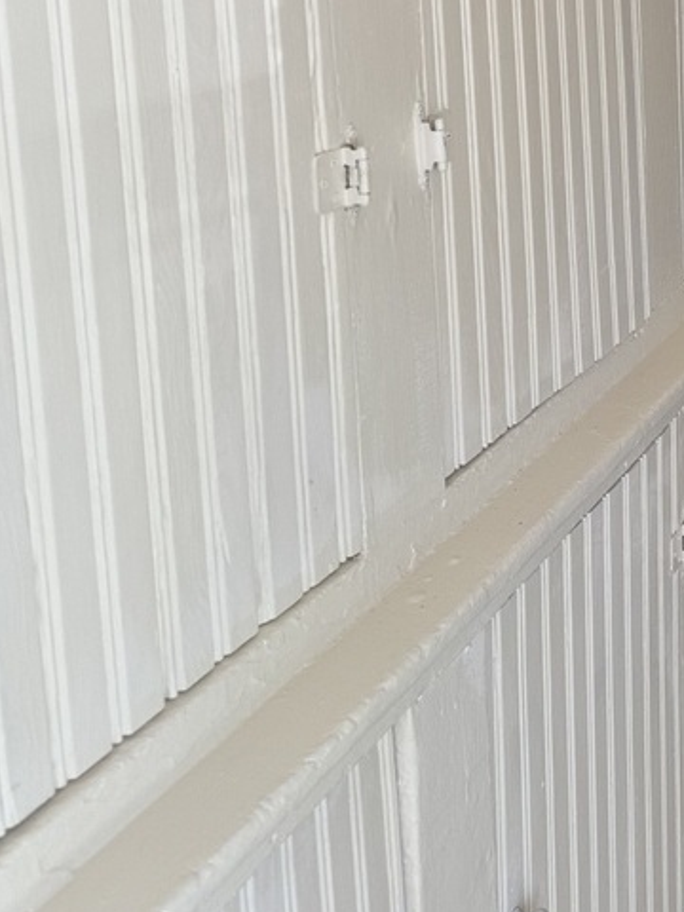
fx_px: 1423
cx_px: 732
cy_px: 78
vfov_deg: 33.5
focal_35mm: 54
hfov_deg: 25.3
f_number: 1.78
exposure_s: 1/227
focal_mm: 6.76
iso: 64
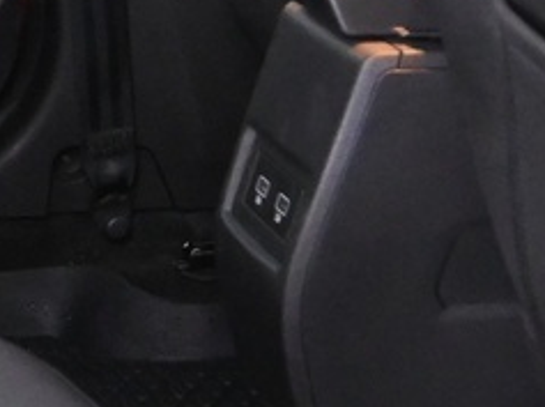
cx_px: -458
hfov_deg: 11.5
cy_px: -44
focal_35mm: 158
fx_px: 2484
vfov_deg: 9.3
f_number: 3.5
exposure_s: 1/10
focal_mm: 16
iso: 2500
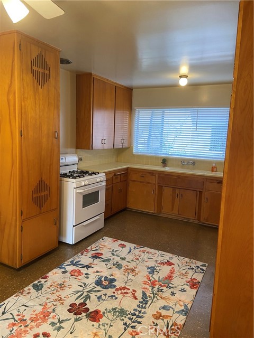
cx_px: 127
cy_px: 169
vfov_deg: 67.3
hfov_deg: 53.1
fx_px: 254
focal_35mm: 26
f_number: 1.8
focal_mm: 4.25
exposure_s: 1/60
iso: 125
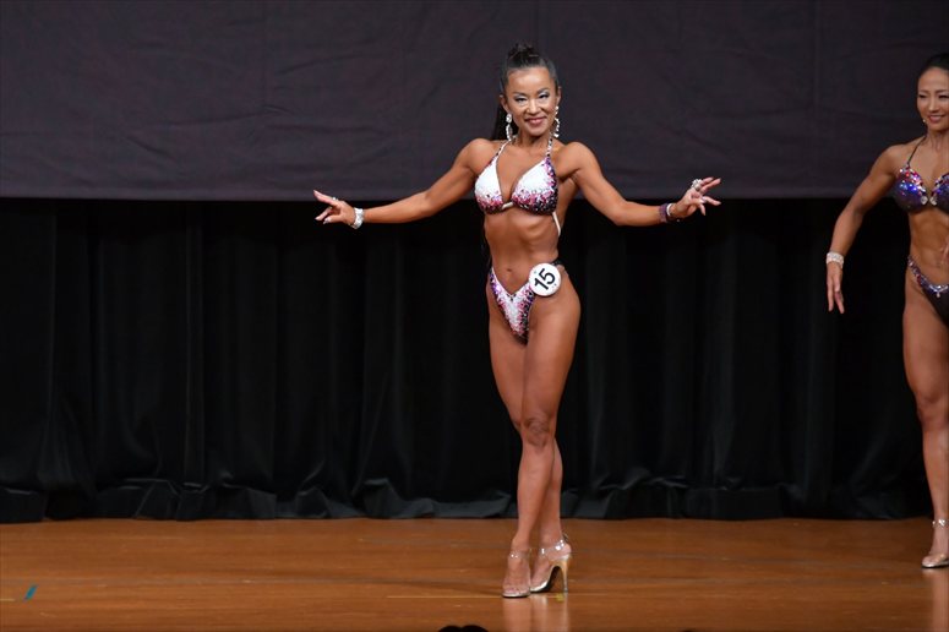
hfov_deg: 7.2
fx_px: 7509
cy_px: 316
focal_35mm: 285
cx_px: 474
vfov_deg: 4.8
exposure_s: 1/400
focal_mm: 190
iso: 4000
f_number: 5.6
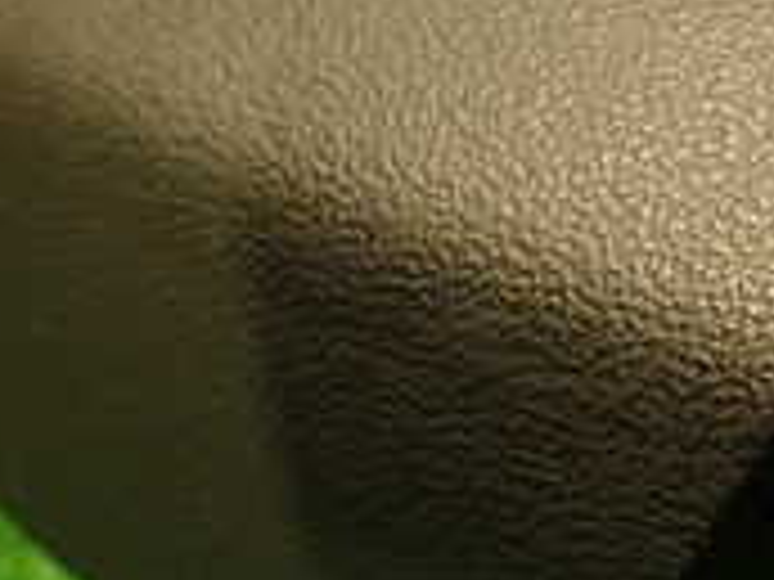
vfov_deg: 16.8
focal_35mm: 87
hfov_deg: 21.4
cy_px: 94
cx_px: 842
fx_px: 1945
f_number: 2
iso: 400
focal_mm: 4.5
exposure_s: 1/30
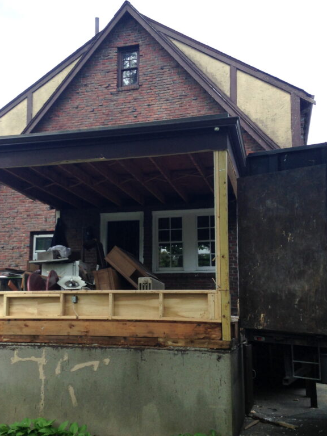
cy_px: 232
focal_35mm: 44
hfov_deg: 32.6
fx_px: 554
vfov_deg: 42.9
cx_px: 112
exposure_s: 1/455
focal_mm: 4.12
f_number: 2.4
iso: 50
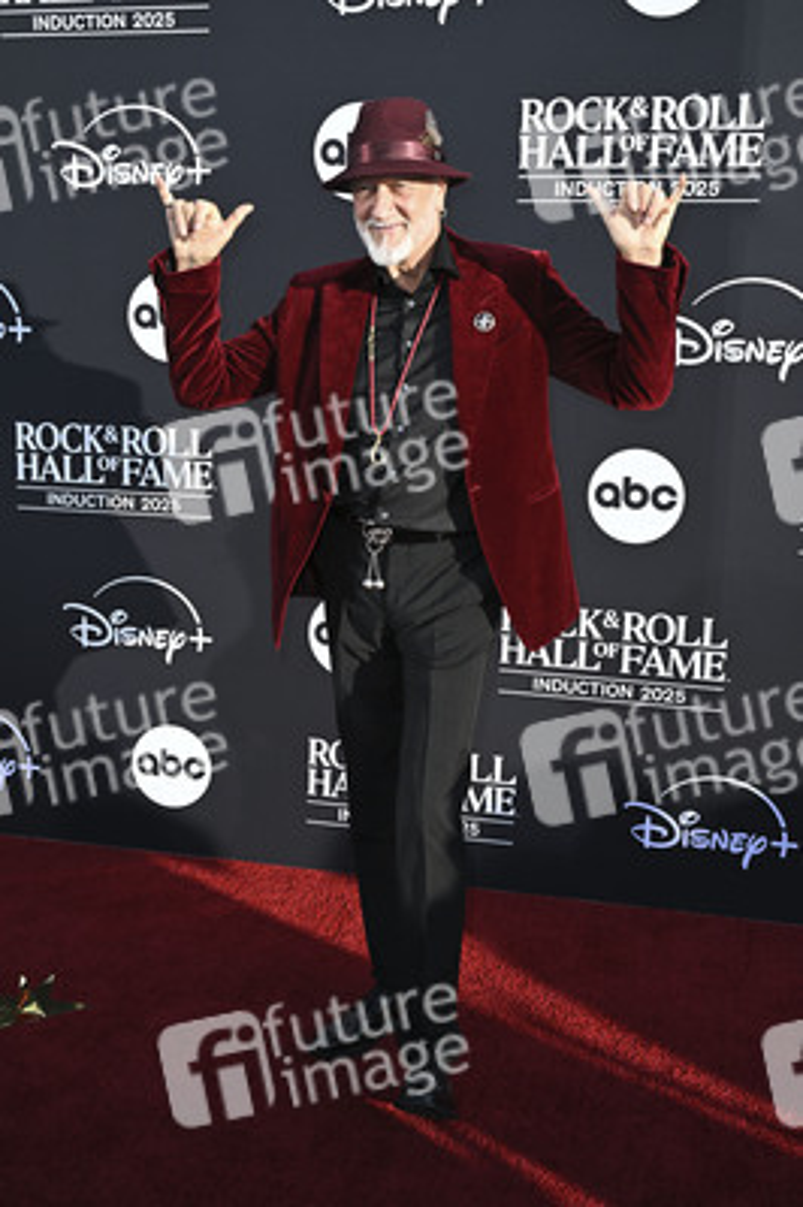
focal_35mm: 35
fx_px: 1173
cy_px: 604
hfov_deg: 37.8
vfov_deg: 54.5
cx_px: 402
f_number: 8
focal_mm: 35
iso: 250
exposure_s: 1/320
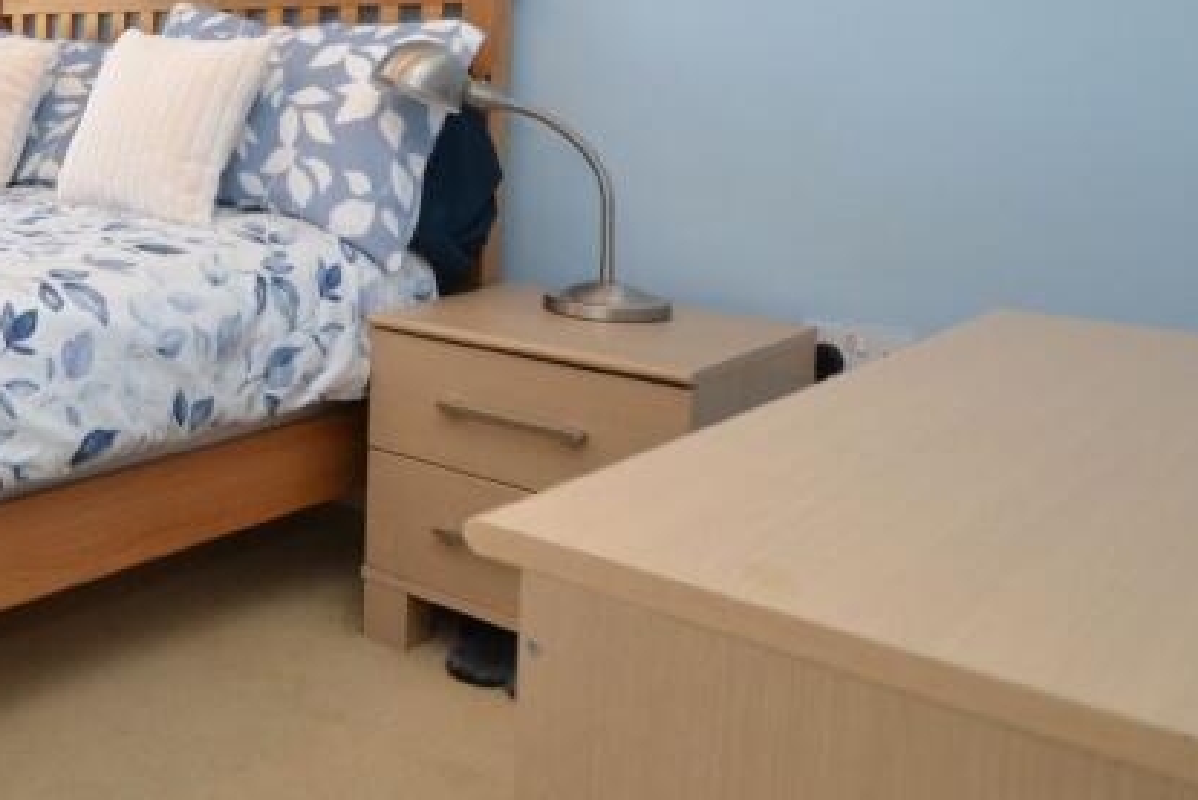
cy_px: 146
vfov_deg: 34.7
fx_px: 1232
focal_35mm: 37
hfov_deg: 42.7
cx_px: -64
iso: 560
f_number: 3.5
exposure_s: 1/60
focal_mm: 10
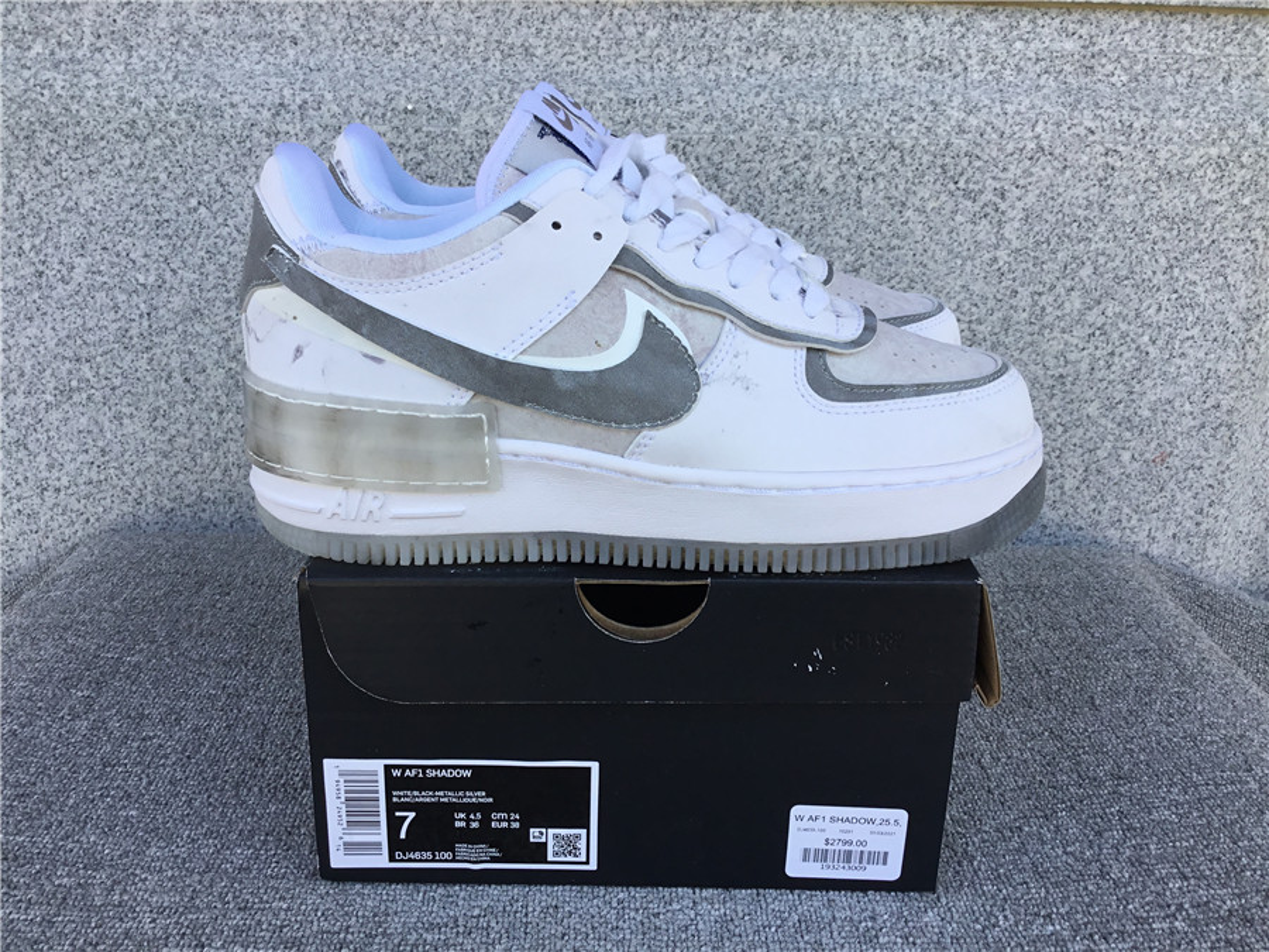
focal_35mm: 31
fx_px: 1136
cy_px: 476
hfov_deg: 58.4
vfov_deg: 45.4
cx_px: 634
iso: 25
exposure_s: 1/201
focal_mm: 3.3
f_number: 2.4
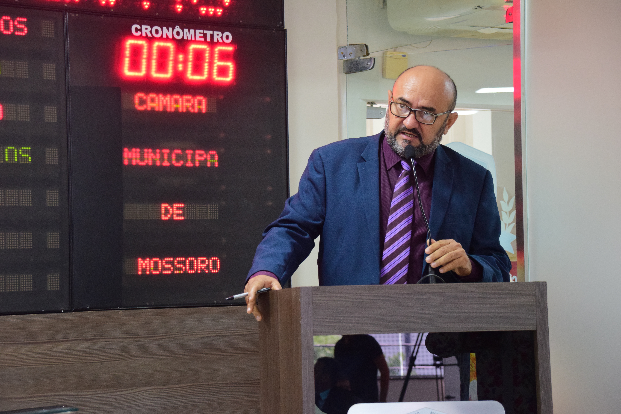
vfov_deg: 7.3
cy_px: 207
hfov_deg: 11.0
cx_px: 310
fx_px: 3234
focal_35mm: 188
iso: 1600
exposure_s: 1/60
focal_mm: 125
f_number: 7.1
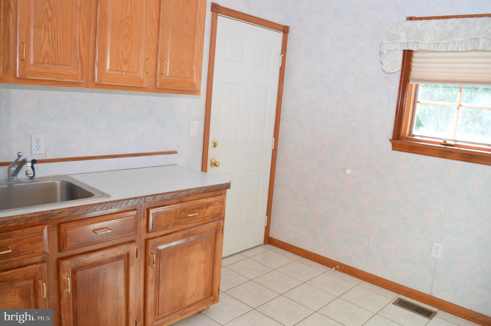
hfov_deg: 67.4
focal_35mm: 27
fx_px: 368
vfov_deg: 47.8
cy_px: 163
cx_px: 246
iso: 400
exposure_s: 1/60
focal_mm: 18
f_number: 4
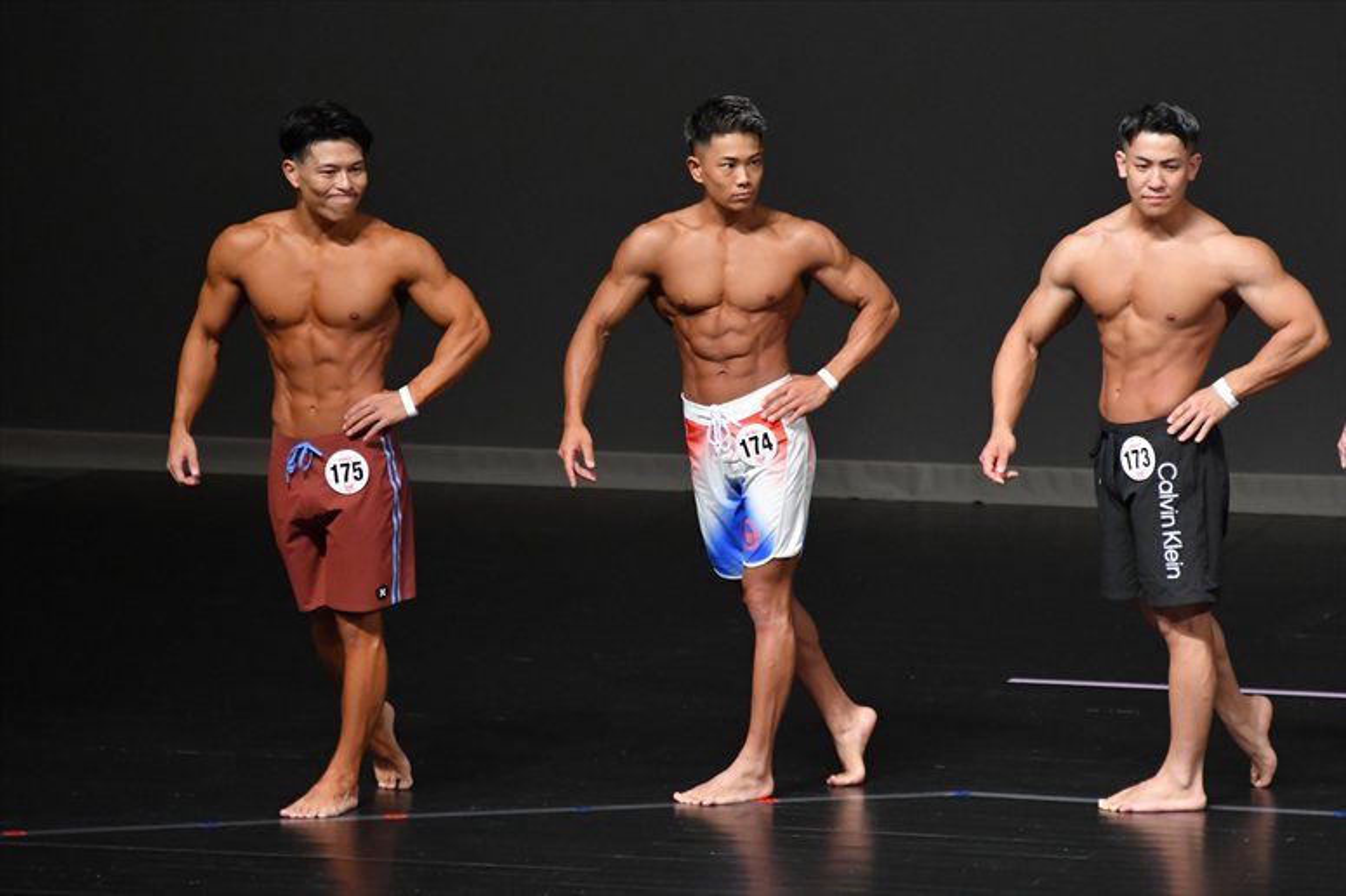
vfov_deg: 4.0
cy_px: 448
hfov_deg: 6.0
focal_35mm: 345
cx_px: 673
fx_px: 12893
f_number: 5.6
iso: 4000
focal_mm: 230
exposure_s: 1/400
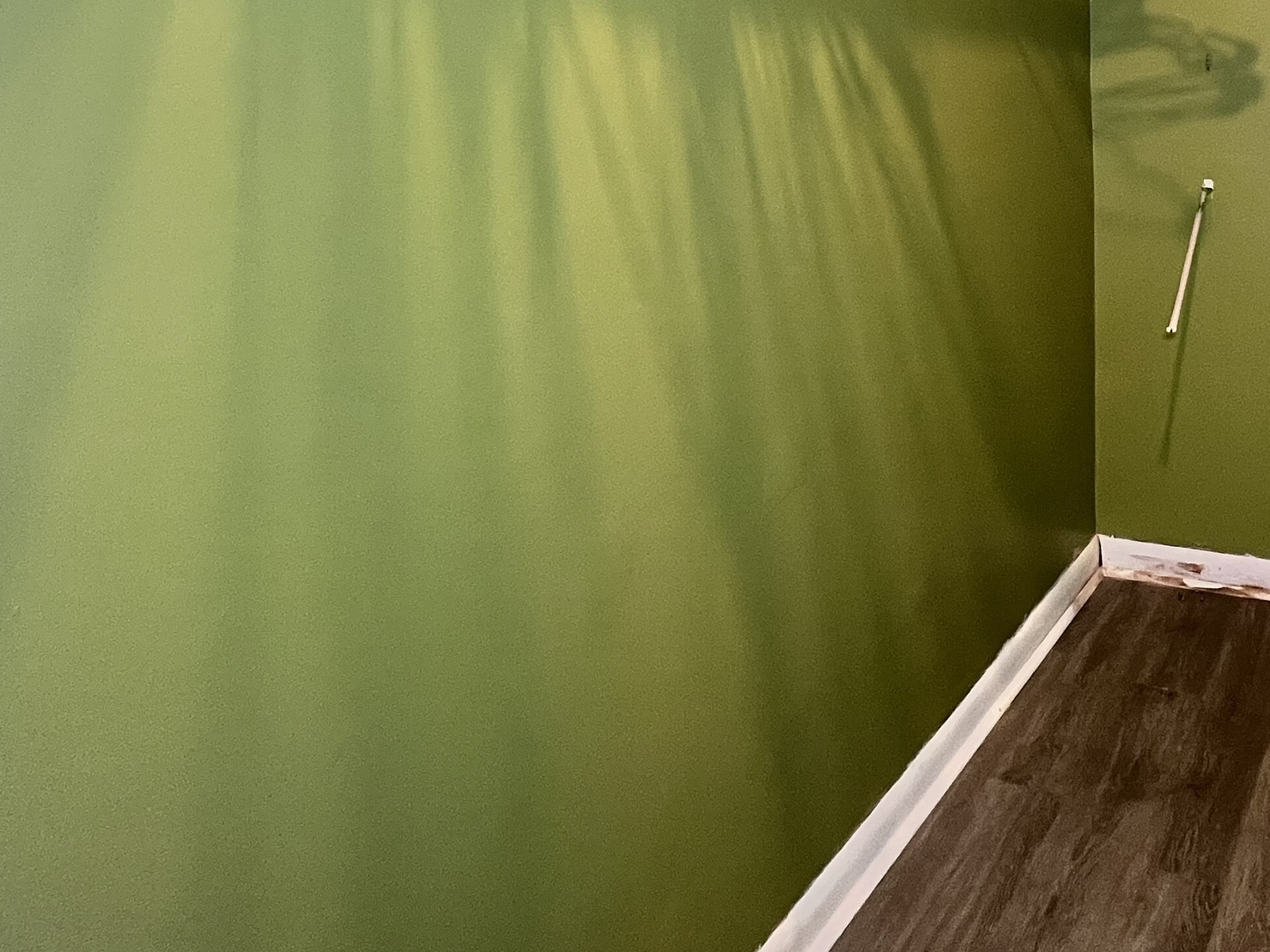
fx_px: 991
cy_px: 112
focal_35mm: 27
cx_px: 1099
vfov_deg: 46.8
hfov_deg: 57.8
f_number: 1.8
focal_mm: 1.57
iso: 640
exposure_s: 1/60
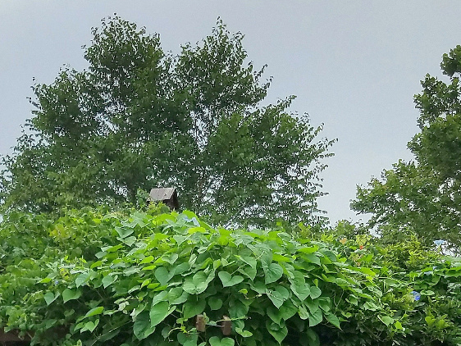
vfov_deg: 19.4
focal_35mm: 74
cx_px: 144
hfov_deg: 26.1
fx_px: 986
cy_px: 342
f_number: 1.7
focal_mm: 4.2
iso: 50
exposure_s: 1/5264
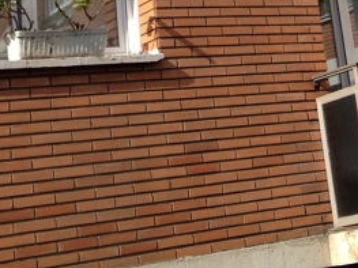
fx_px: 1240
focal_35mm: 120
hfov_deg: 16.2
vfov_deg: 11.0
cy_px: -307
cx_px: 319
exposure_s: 1/1200
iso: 50
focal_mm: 4.28
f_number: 2.4
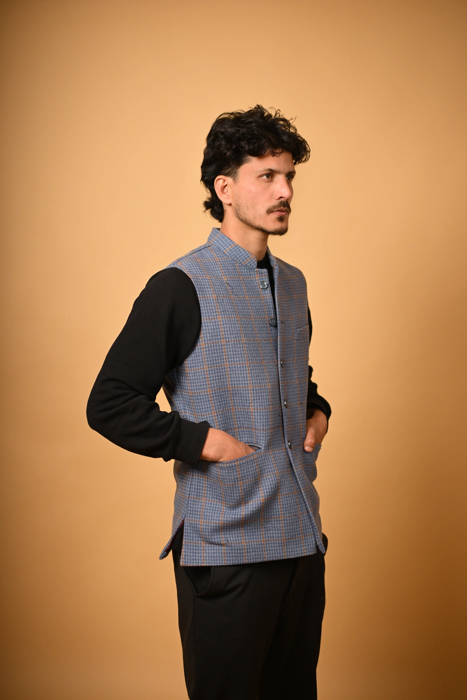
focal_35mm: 50
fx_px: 973
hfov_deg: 27.0
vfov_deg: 39.6
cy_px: 350
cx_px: 234
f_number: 2.2
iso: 200
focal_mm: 50
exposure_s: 1/1250
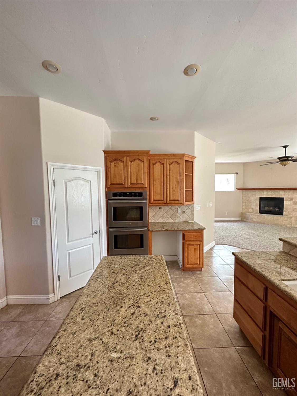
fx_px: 160
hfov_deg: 85.7
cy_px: 198
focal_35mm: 14
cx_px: 148
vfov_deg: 102.1
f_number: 2.2
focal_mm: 2.22
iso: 500
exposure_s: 1/60
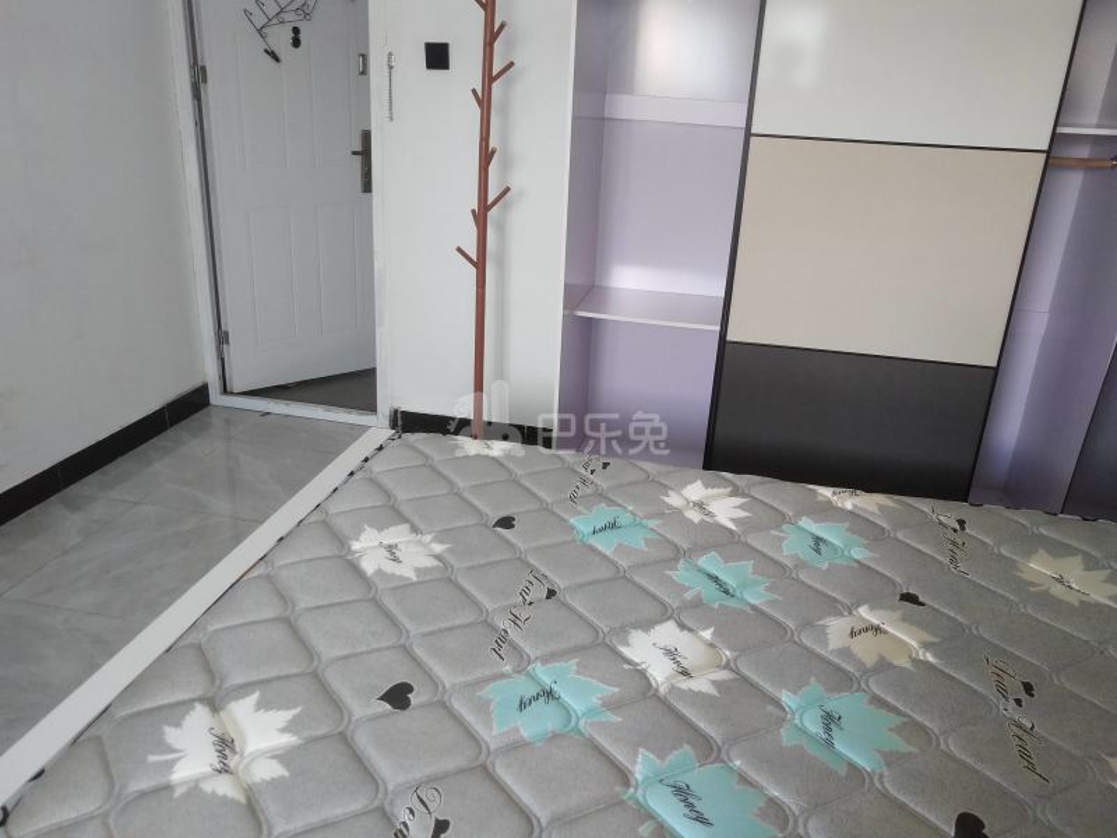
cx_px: 558
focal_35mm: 27
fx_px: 871
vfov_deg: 51.4
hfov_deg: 65.3
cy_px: 419
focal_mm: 3.66
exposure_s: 1/30
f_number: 2
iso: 200
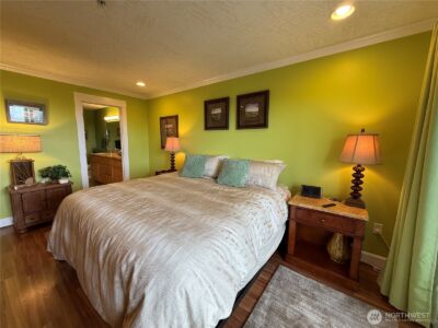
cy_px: 164
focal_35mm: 14
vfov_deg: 85.7
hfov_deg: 102.1
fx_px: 177
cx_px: 219
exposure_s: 1/120
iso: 160
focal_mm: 2.22
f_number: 2.2
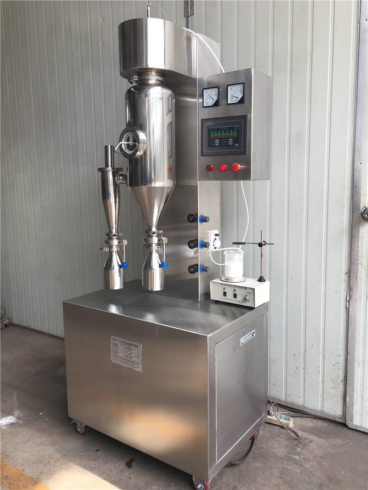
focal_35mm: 29
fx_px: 411
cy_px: 245
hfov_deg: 48.2
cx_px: 184
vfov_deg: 61.6
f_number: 2.2
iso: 25
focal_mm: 4.15
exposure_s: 1/100
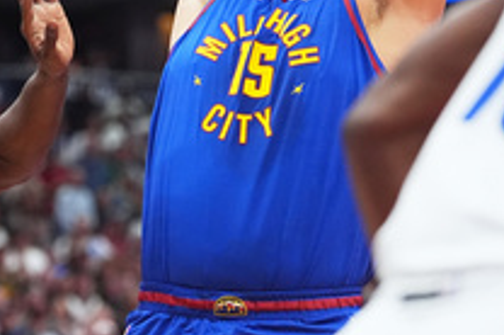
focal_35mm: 291
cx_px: 111
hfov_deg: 7.1
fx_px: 4068
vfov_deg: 4.7
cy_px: 16
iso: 5000
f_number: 3.2
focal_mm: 118
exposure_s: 1/2000
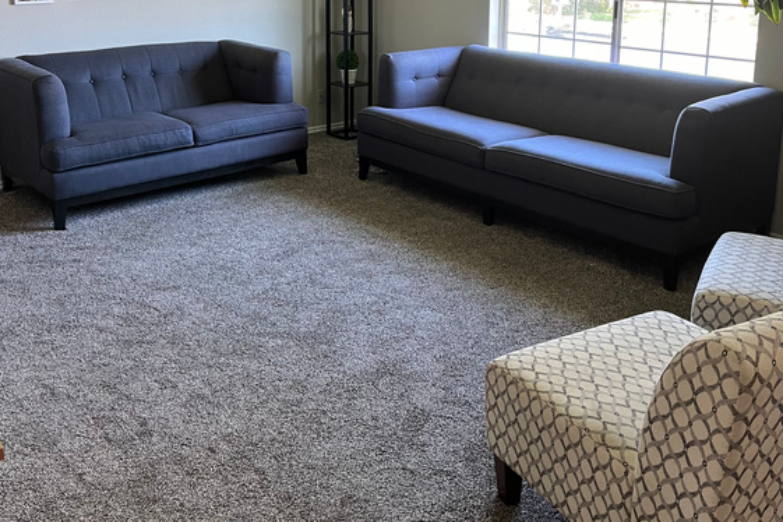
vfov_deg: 34.8
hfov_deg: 51.9
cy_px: 100
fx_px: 805
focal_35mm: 37
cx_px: 382
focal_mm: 5.1
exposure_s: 1/99
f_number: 1.6
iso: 125
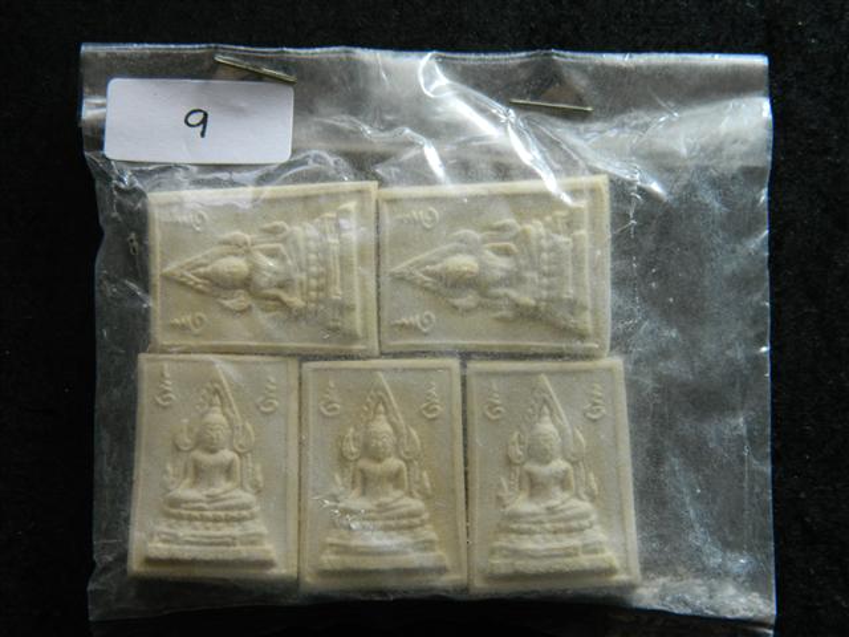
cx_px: 424
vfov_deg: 21.0
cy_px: 318
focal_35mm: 70
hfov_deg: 27.8
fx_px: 1717
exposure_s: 1/20
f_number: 4
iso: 100
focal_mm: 12.6
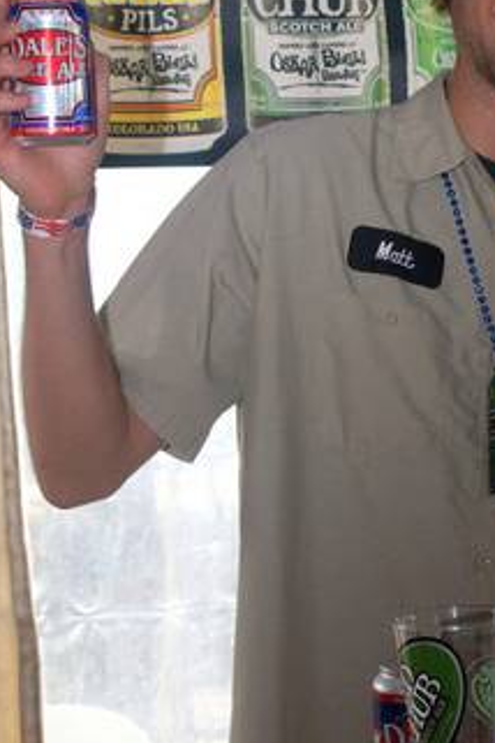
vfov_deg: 16.8
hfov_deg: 11.2
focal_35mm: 122
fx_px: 2519
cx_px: 439
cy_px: 315
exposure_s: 1/80
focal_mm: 35
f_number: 8
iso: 320
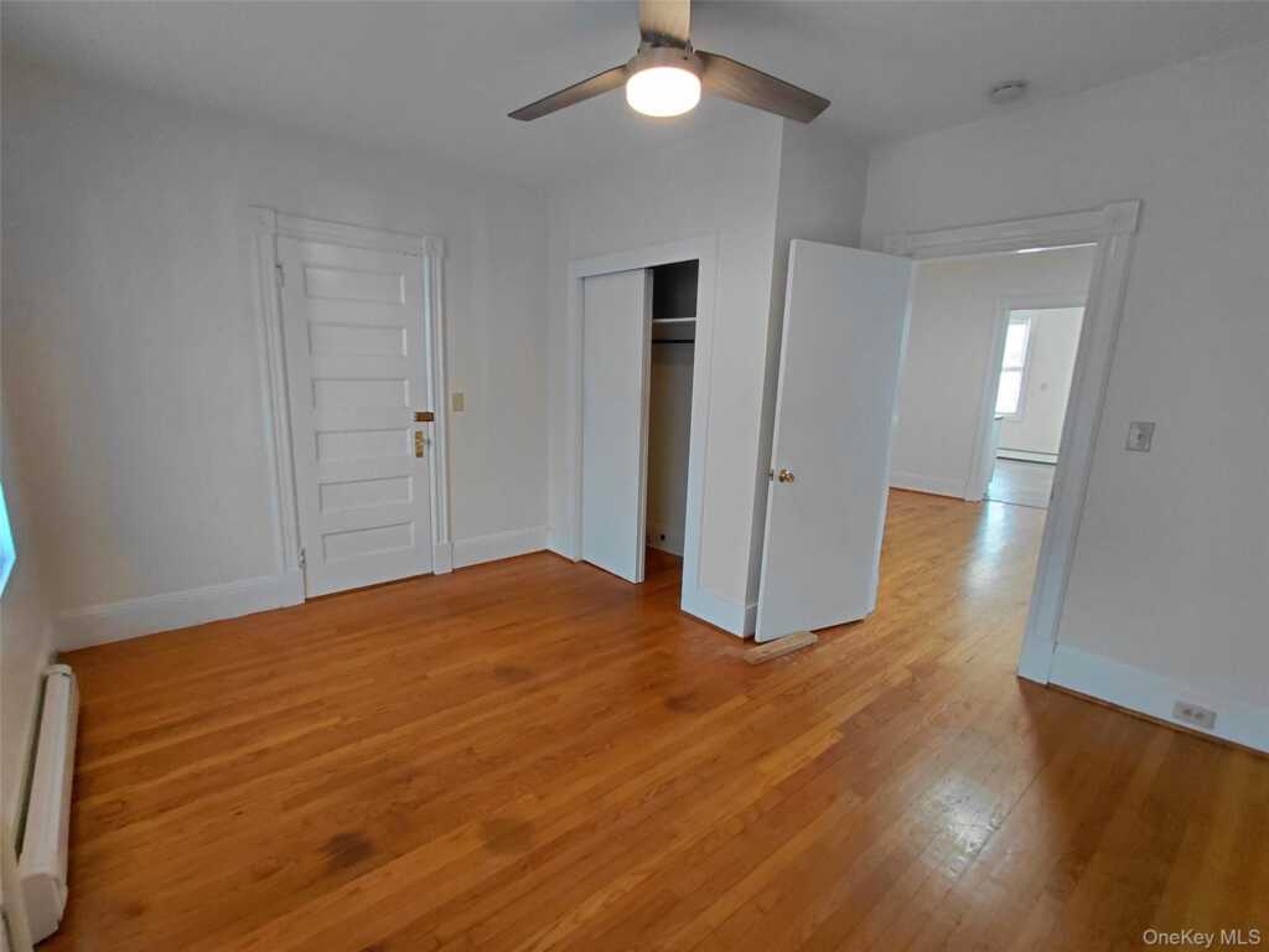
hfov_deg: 94.5
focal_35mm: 16
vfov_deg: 78.1
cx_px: 634
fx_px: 587
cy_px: 476
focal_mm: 1.64
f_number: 2.2
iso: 250
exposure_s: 1/60
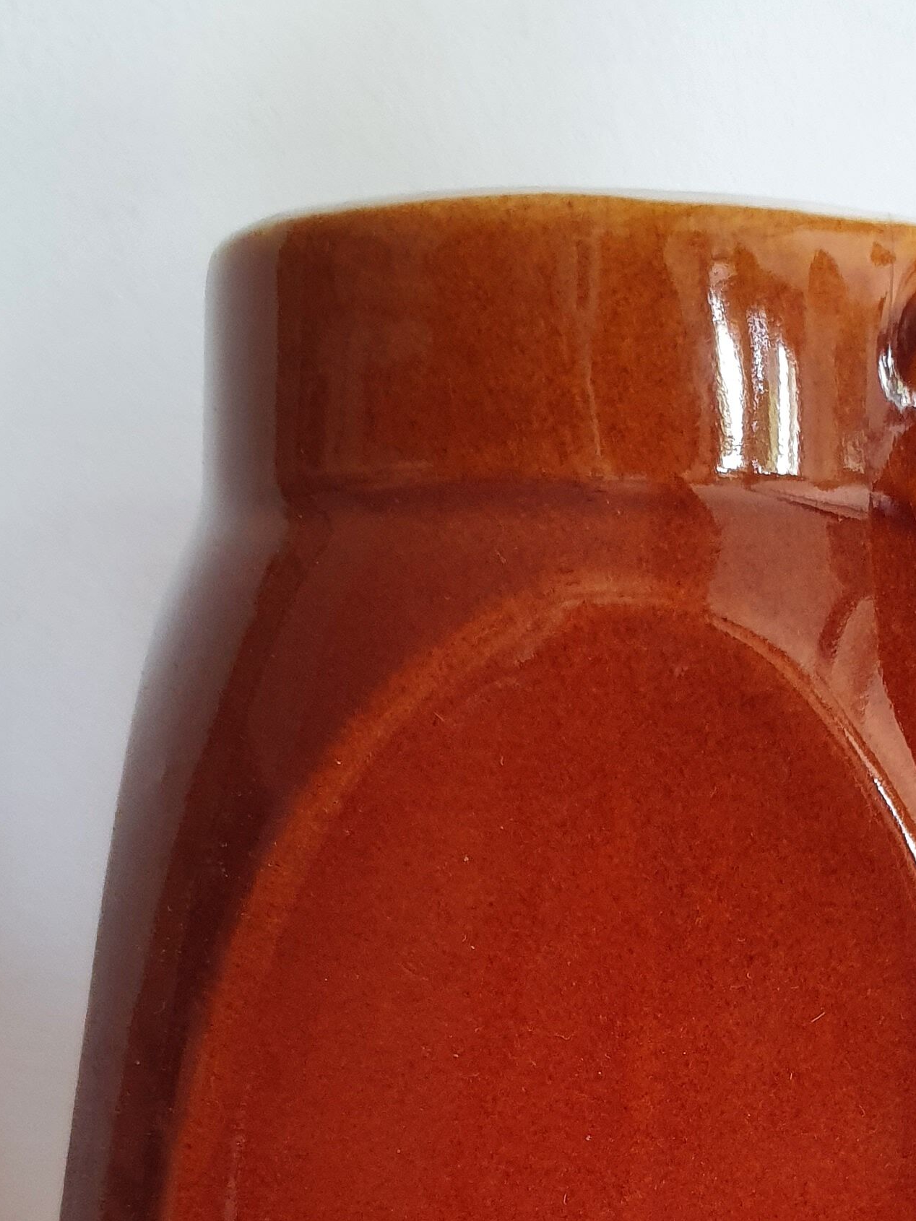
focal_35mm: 62
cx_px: 831
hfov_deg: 23.0
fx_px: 2188
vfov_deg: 29.6
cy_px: 1153
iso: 200
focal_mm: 4.32
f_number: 1.5
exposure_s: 1/100
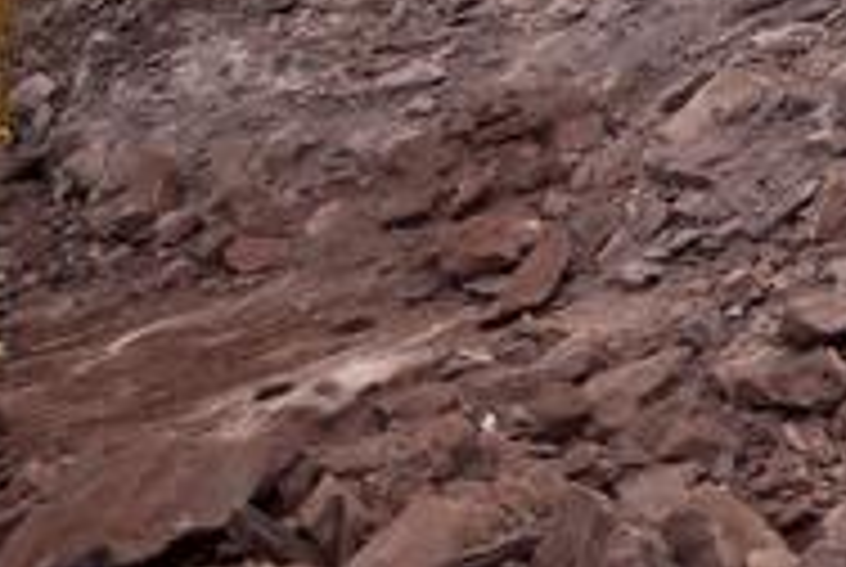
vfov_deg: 11.9
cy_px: 220
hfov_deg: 17.4
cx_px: 734
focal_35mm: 116
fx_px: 2730
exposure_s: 1/250
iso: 80
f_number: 2.6
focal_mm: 5.8
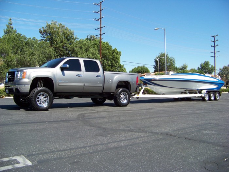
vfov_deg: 39.7
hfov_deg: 51.4
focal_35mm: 36
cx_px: 114
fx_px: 238
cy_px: 86
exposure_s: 1/800
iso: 72
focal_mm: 5.85
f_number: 2.8
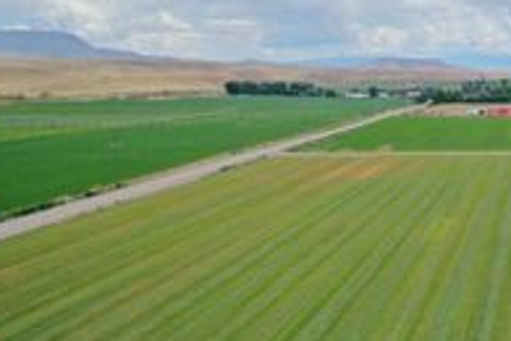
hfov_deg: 30.5
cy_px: 182
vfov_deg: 21.9
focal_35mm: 62
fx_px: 880
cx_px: 486
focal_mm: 10.26
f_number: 2.8
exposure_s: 1/30
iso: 100
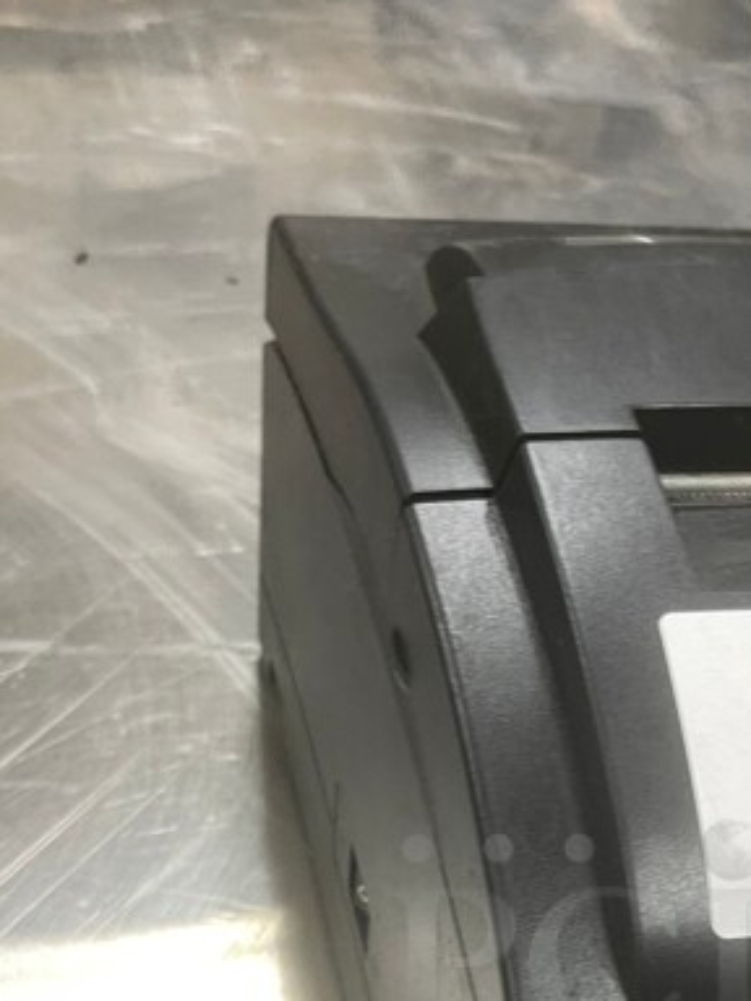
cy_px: 955
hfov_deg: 26.2
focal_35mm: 55
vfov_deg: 32.6
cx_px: 579
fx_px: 1591
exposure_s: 1/60
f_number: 1.6
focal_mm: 5.1
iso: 125
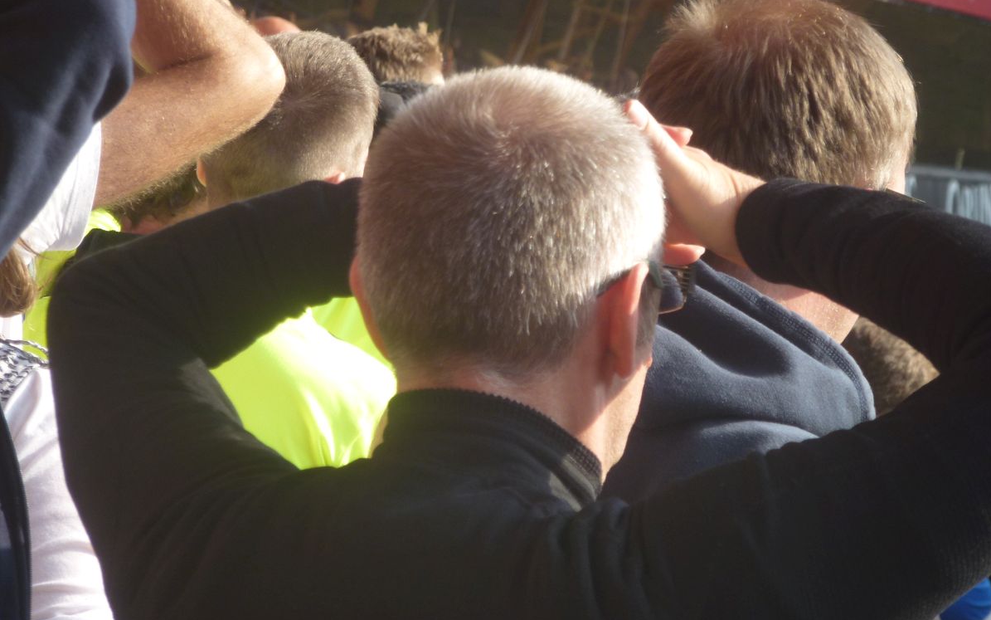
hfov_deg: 7.9
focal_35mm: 265
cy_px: 266
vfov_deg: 5.0
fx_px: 7157
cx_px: 497
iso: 100
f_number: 5.6
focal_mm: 44.5
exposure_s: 1/100
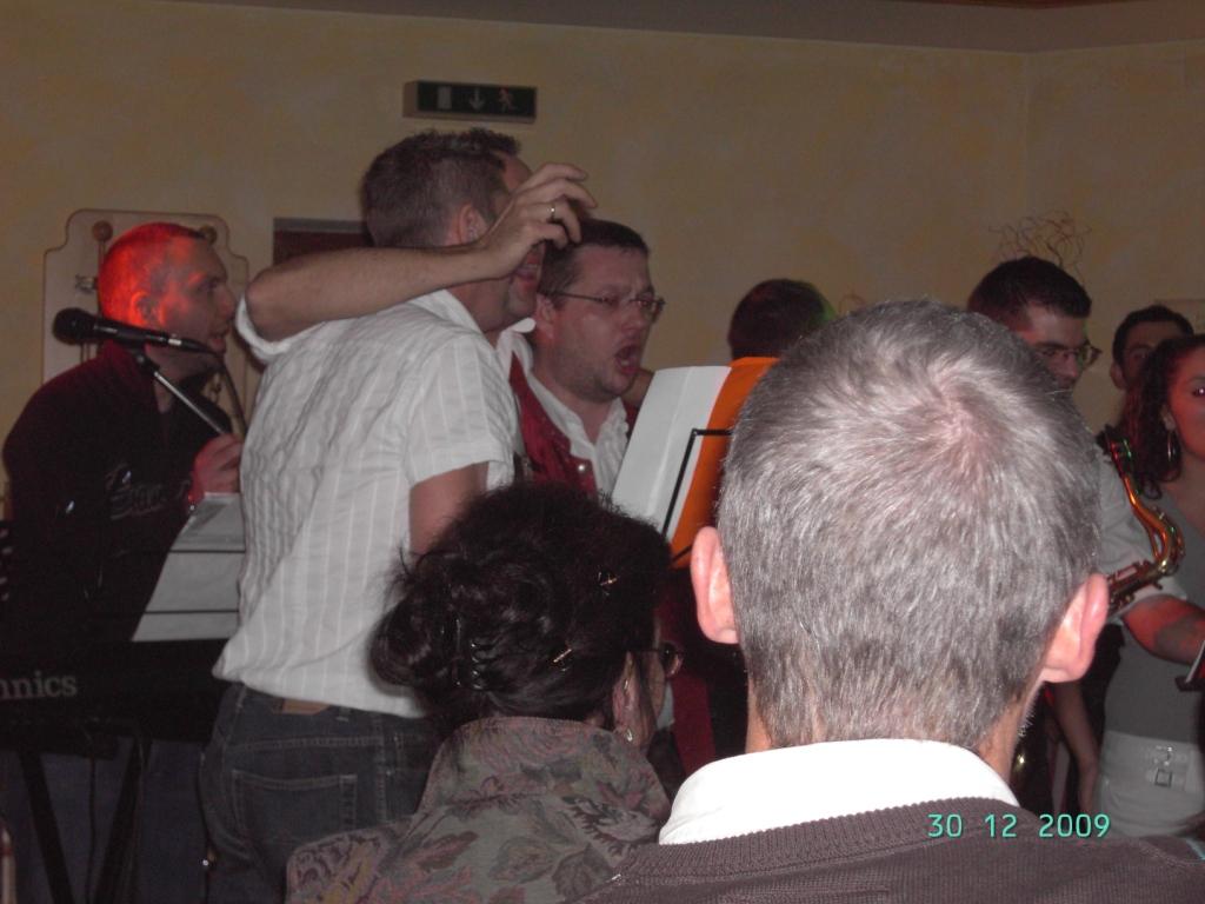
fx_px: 2715
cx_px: 602
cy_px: 452
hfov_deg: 25.0
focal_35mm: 78
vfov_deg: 18.9
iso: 160
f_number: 4
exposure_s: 1/50
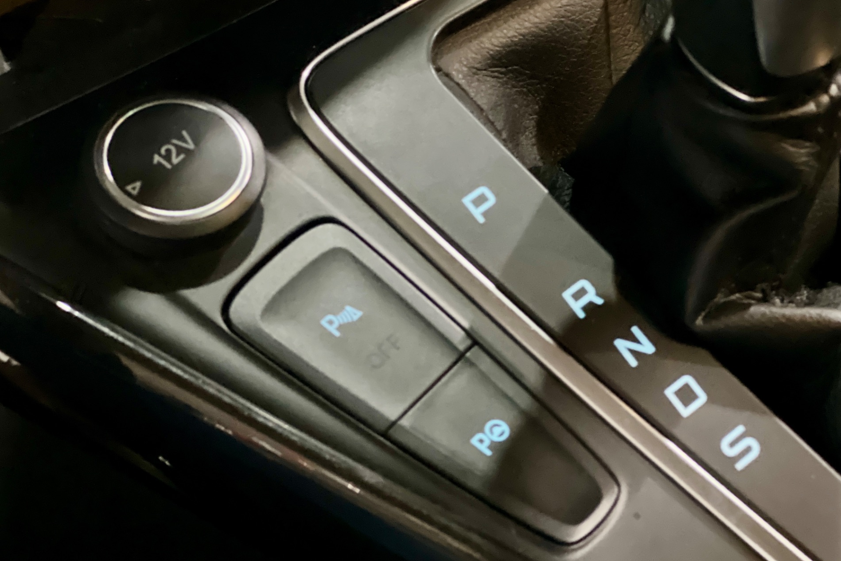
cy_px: 310
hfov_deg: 25.1
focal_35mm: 81
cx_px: 418
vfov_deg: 16.9
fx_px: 1892
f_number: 2.8
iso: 1250
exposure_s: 1/15
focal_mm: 9
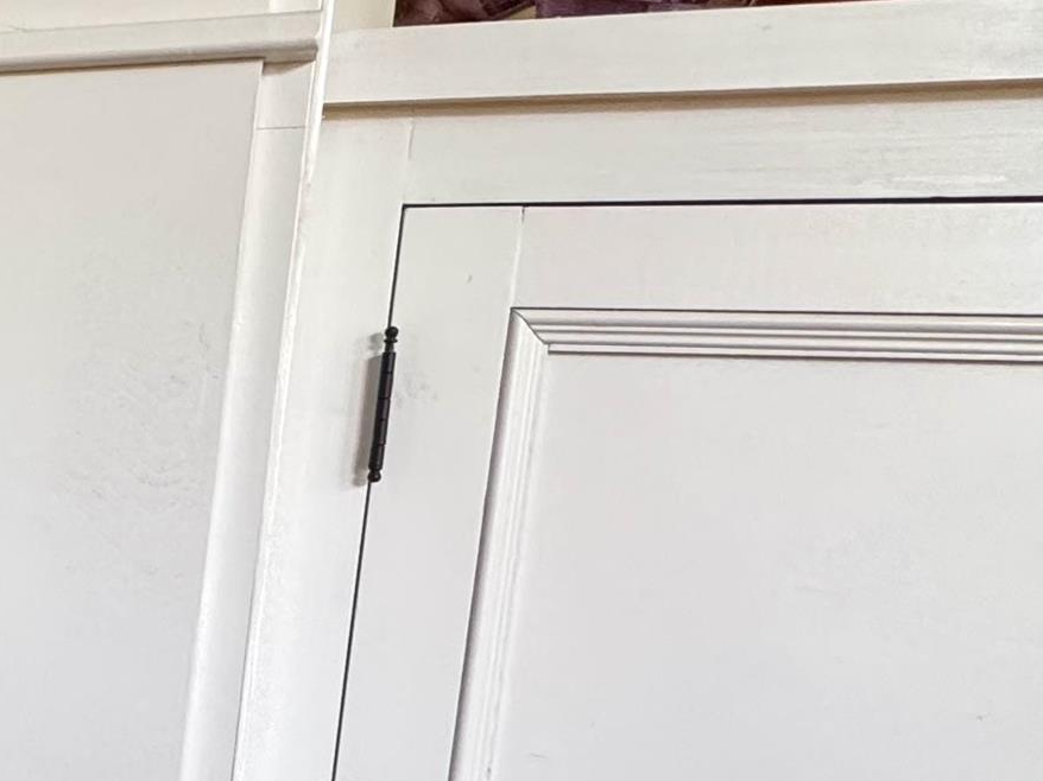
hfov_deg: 26.7
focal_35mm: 49
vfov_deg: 29.2
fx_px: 1476
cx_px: -554
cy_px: 589
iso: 250
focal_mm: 2.22
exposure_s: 1/120
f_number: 2.2
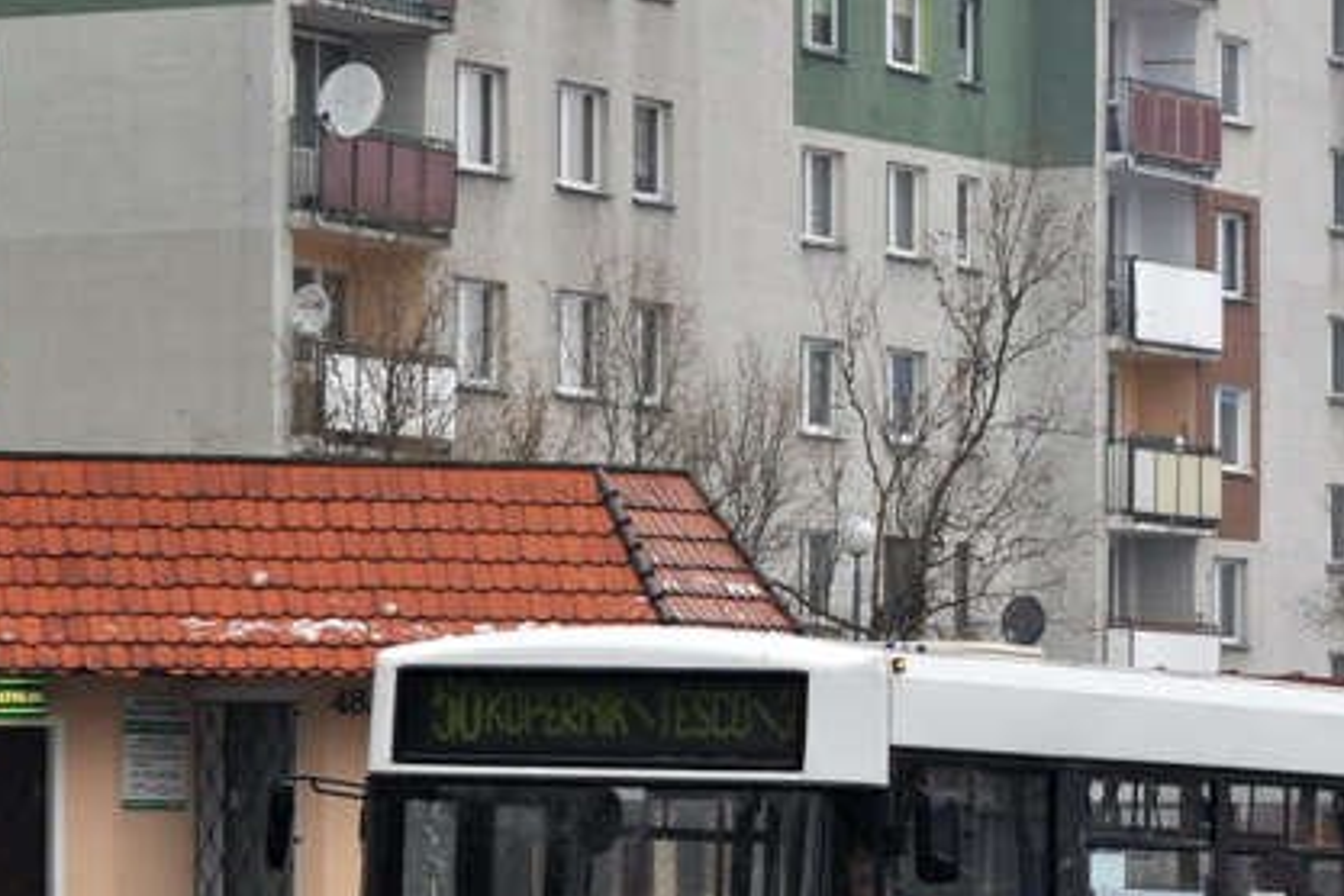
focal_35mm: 178
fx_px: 6648
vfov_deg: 7.7
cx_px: 1202
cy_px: 603
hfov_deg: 11.5
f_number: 5.6
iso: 200
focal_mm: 55
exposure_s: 1/125
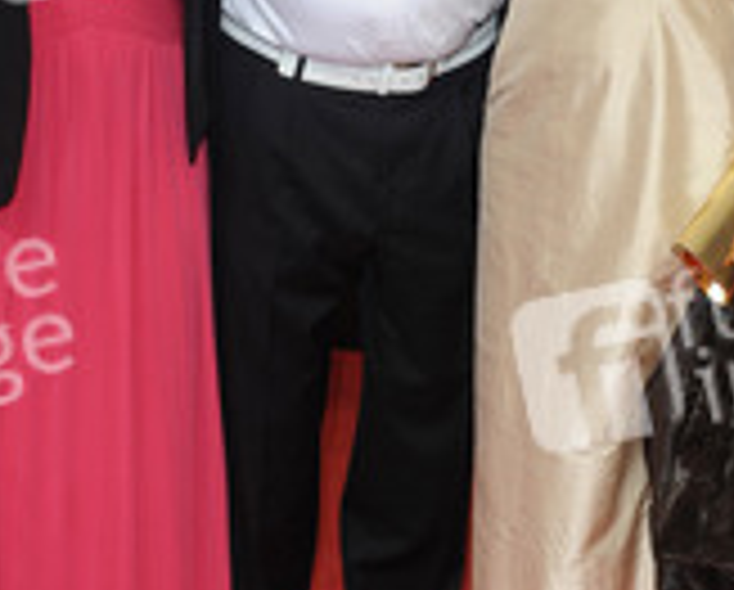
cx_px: 333
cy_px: 122
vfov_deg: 15.2
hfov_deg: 19.0
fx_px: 2198
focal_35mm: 101
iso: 500
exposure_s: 1/160
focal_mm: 44
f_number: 6.3
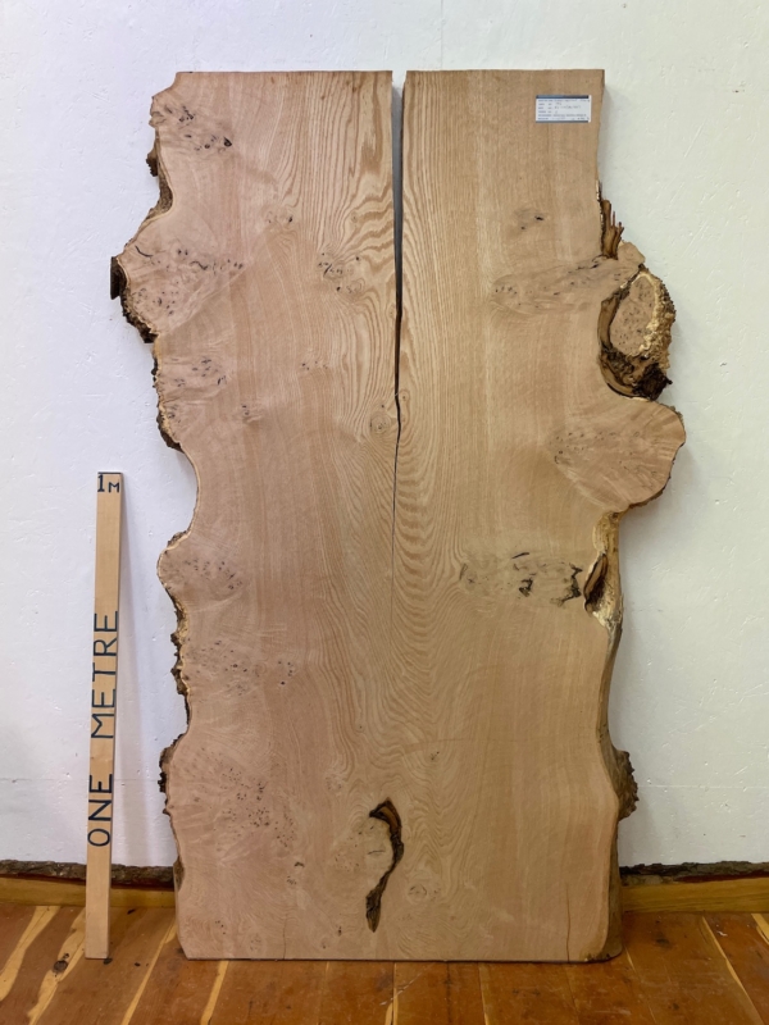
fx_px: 770
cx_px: 384
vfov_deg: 67.3
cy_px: 512
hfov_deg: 53.1
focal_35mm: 26
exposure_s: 1/100
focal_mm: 4.2
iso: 80
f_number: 1.6
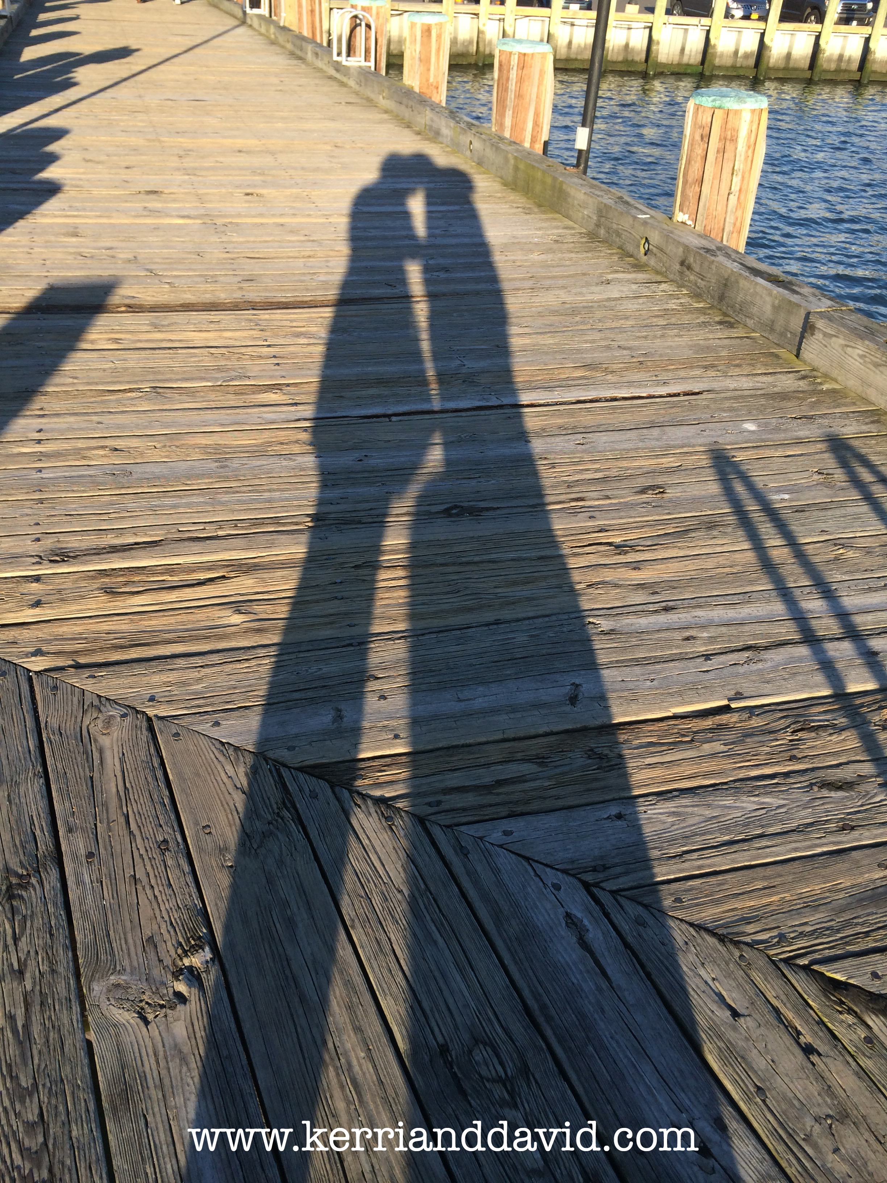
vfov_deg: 60.0
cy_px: 592
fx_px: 1025
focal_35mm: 30
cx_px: 444
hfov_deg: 46.8
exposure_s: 1/604
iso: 32
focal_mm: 4.12
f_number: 2.2
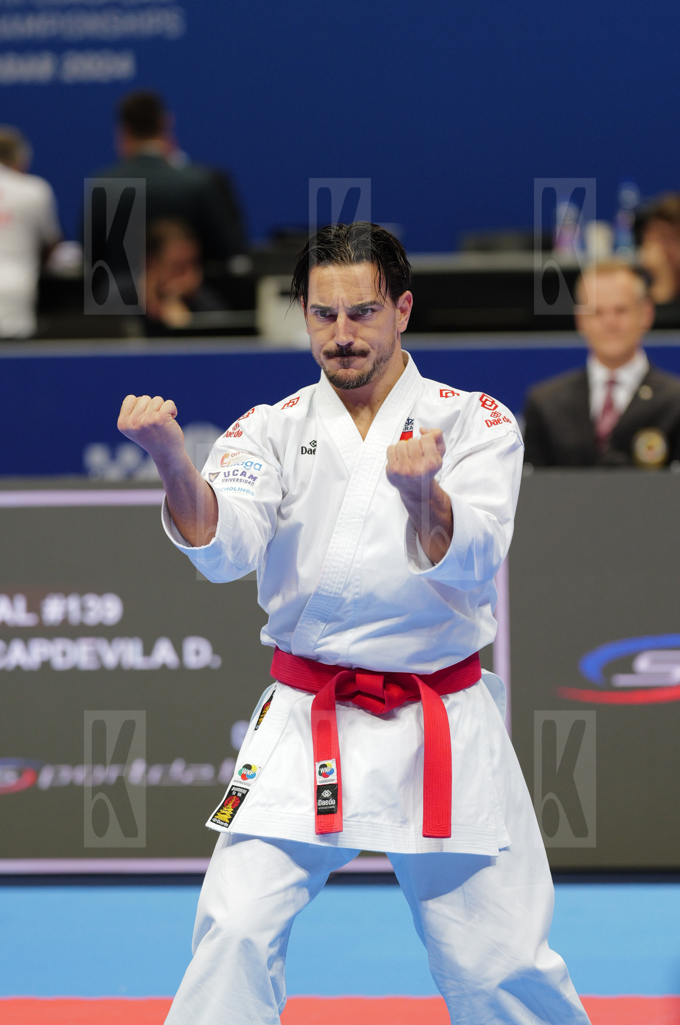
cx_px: 340
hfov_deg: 4.5
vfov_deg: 6.8
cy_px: 512
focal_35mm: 304
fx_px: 8644
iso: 1250
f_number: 3.2
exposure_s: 1/500
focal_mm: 200
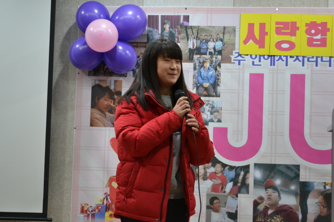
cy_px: 111
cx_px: 167
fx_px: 765
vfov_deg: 16.5
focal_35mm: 82
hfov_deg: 24.6
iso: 500
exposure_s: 1/15
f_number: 5.6
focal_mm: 55
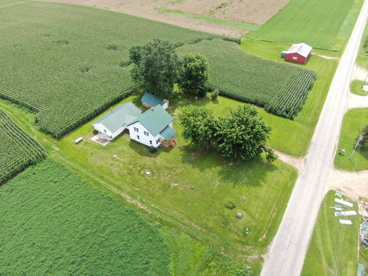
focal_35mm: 24
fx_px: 255
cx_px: 184
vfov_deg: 56.8
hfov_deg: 71.6
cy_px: 138
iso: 100
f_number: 2.8
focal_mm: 4.39
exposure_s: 1/400
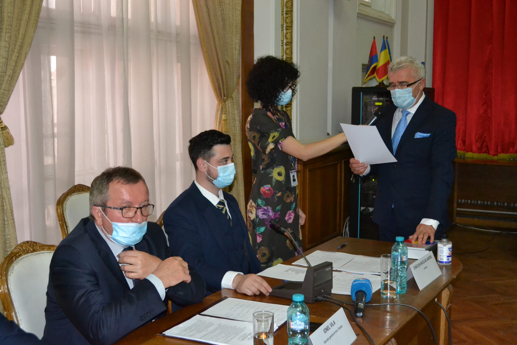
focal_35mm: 48
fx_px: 689
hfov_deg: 41.1
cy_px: 172
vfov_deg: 28.1
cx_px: 258
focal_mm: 32
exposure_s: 1/60
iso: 3200
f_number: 4.8
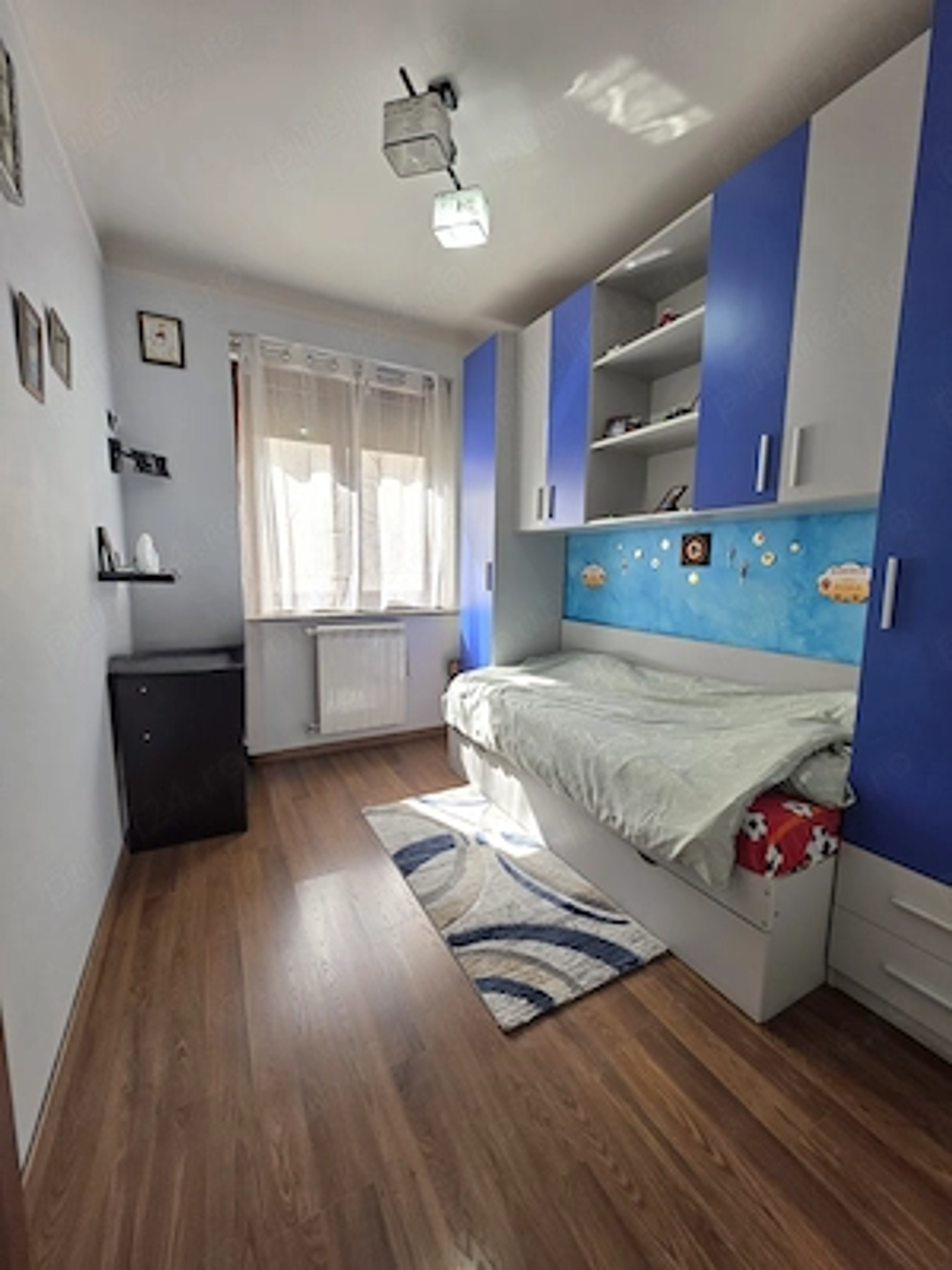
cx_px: 476
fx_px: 477
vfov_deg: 106.2
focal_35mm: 13
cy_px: 635
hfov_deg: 89.9
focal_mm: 2.2
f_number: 1.9
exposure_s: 1/101
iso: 40
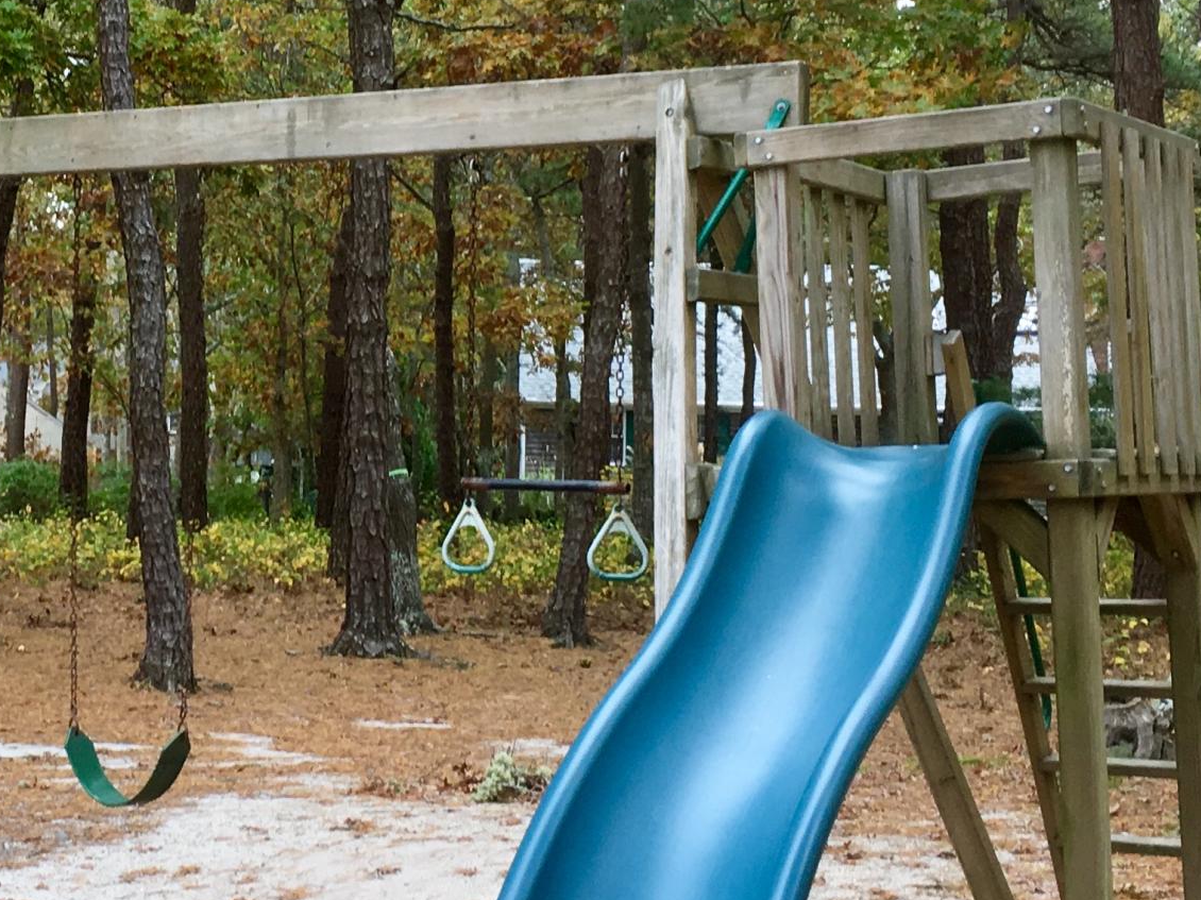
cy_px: 366
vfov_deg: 19.1
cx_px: 68
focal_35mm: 77
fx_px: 2671
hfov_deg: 24.4
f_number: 2.2
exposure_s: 1/60
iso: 32
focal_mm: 4.15
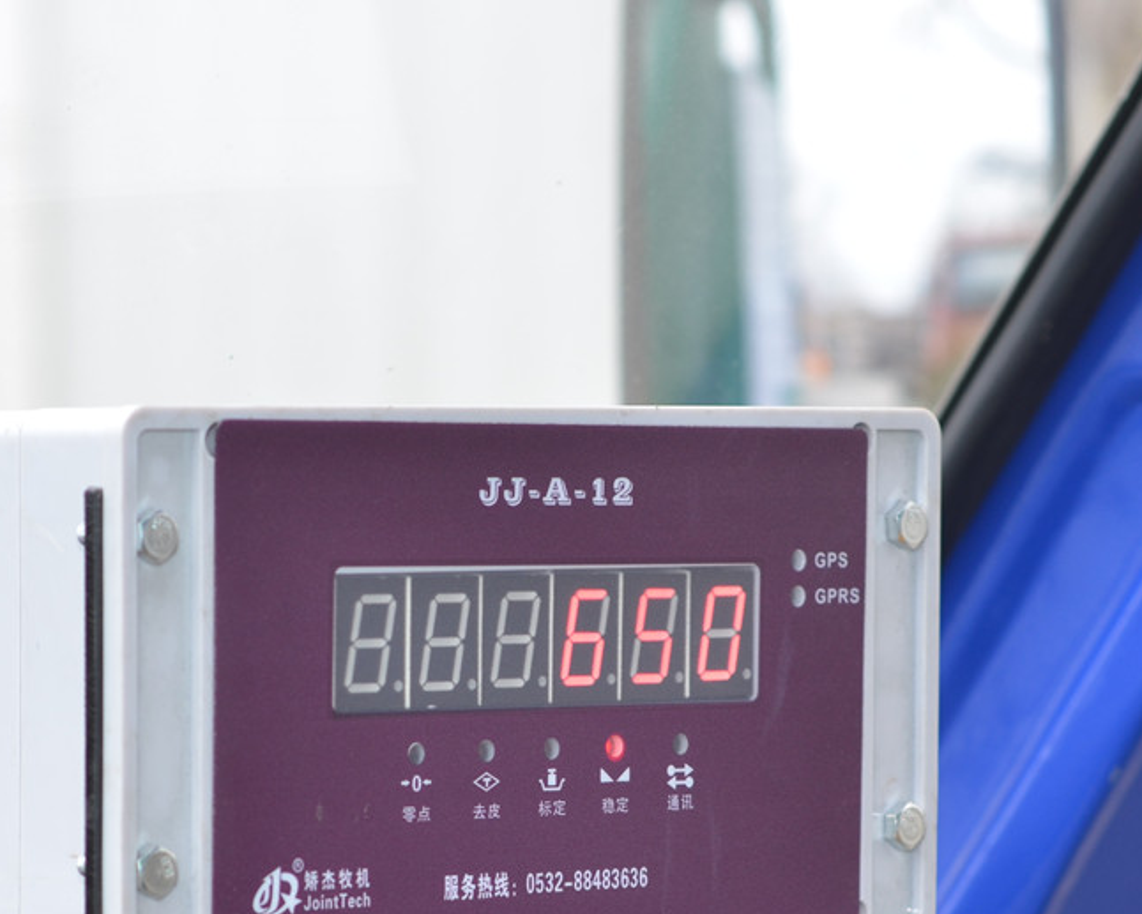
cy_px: 793
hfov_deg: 11.8
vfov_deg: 9.4
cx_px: 484
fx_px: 5510
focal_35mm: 163
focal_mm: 50
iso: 160
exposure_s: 1/250
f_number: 4
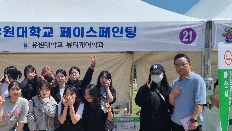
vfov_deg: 23.1
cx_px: 42
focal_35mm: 51
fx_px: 314
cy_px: 109
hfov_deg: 38.8
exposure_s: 1/3816
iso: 50
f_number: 1.8
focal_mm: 5.4
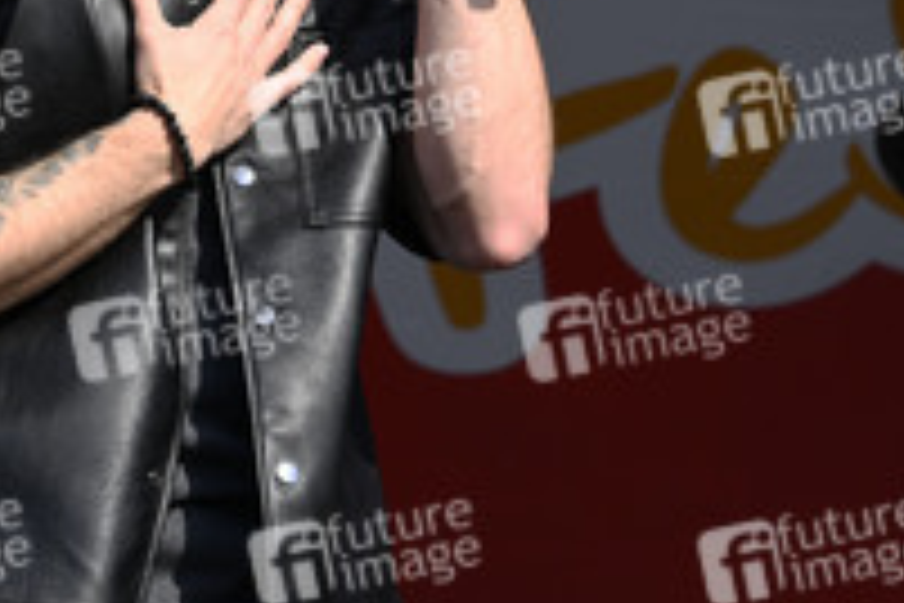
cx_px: 245
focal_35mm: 260
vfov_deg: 5.3
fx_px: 6528
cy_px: -9
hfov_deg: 7.9
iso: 400
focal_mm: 116
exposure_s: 1/160
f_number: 7.1
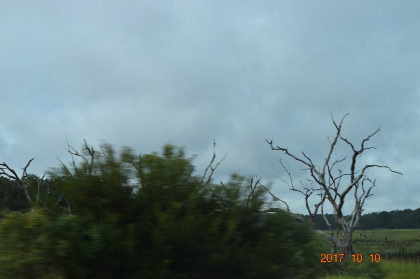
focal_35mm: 78
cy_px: 140
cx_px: 210
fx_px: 910
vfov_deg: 17.5
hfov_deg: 26.0
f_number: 9
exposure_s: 1/320
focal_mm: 52
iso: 200
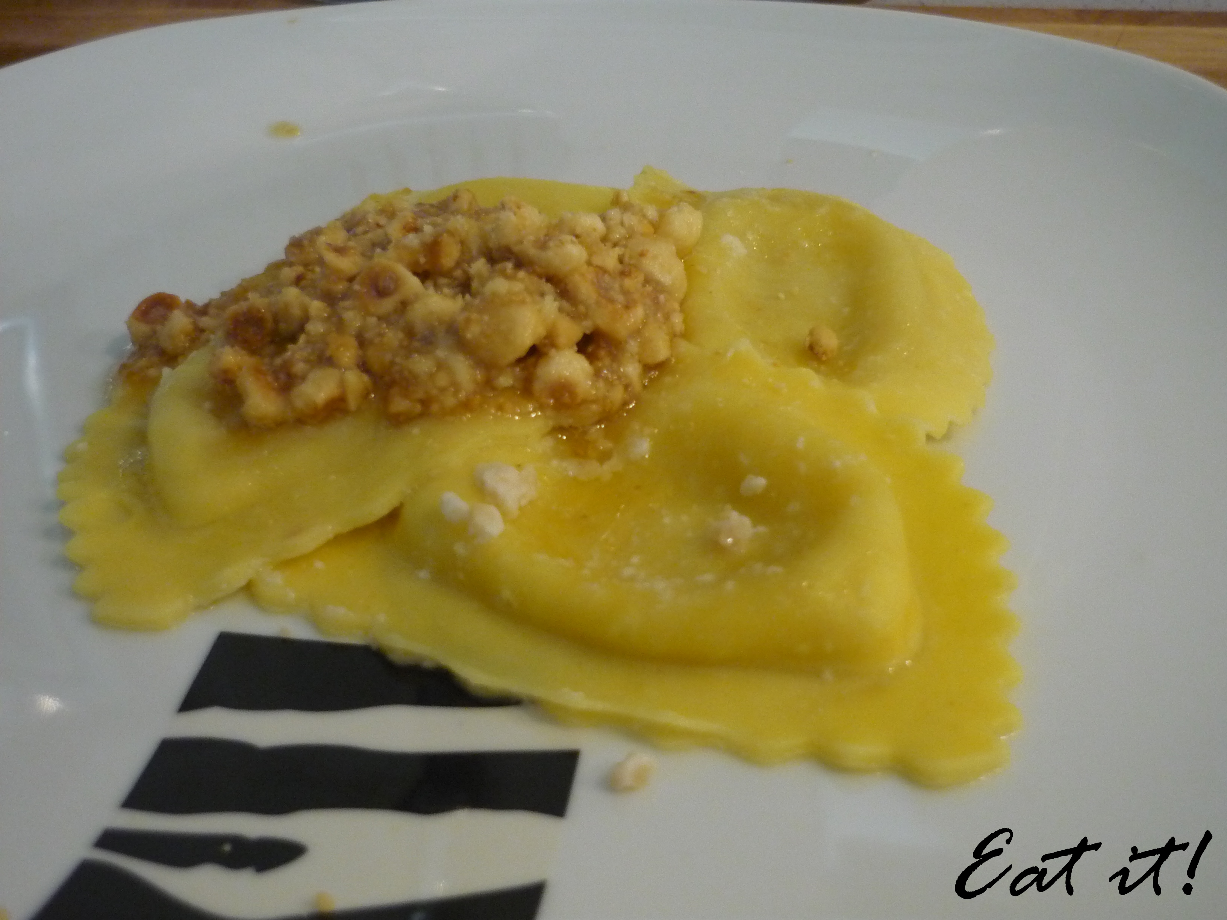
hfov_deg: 45.8
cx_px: 614
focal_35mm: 41
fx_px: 1453
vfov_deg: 35.1
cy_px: 460
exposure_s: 1/30
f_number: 3
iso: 400
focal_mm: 6.8
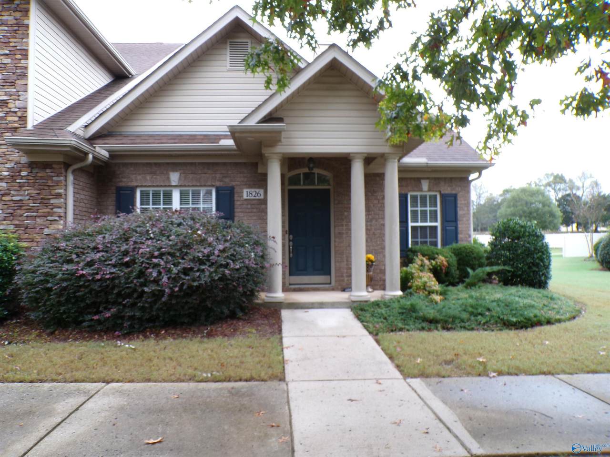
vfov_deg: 56.8
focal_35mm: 24
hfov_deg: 71.6
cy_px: 228
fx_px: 423
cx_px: 305
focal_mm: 4.3
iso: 100
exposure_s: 1/40
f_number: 4.4
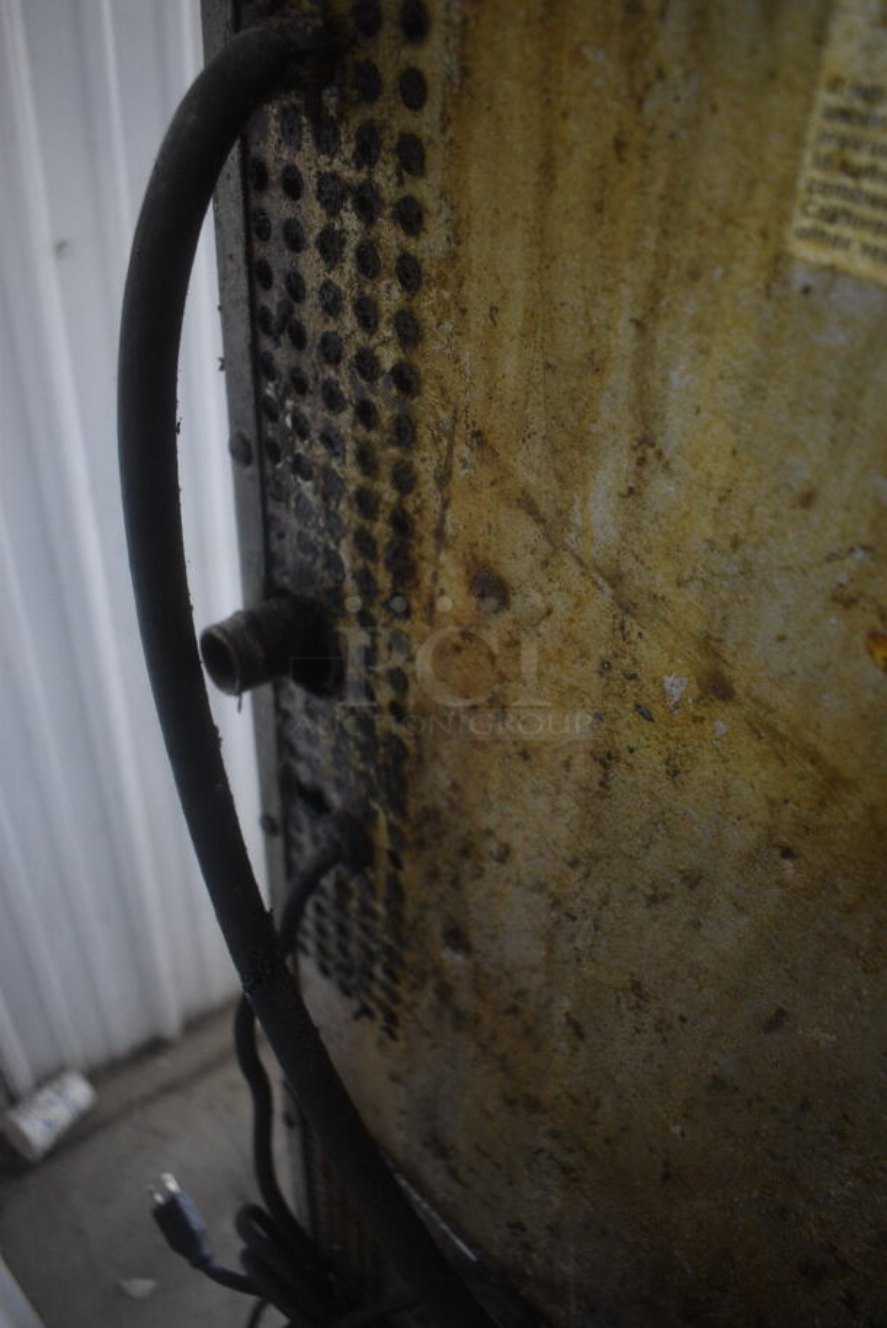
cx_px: 444
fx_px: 996
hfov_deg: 48.0
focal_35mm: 27
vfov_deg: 67.3
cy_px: 664
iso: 1400
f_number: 3.5
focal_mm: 18
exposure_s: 1/125
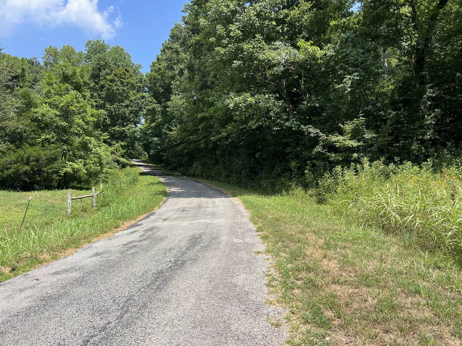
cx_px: 231
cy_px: 173
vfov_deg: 53.1
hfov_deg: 67.3
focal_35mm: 26
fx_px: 347
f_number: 1.5
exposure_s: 1/2299
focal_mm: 5.7
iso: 50
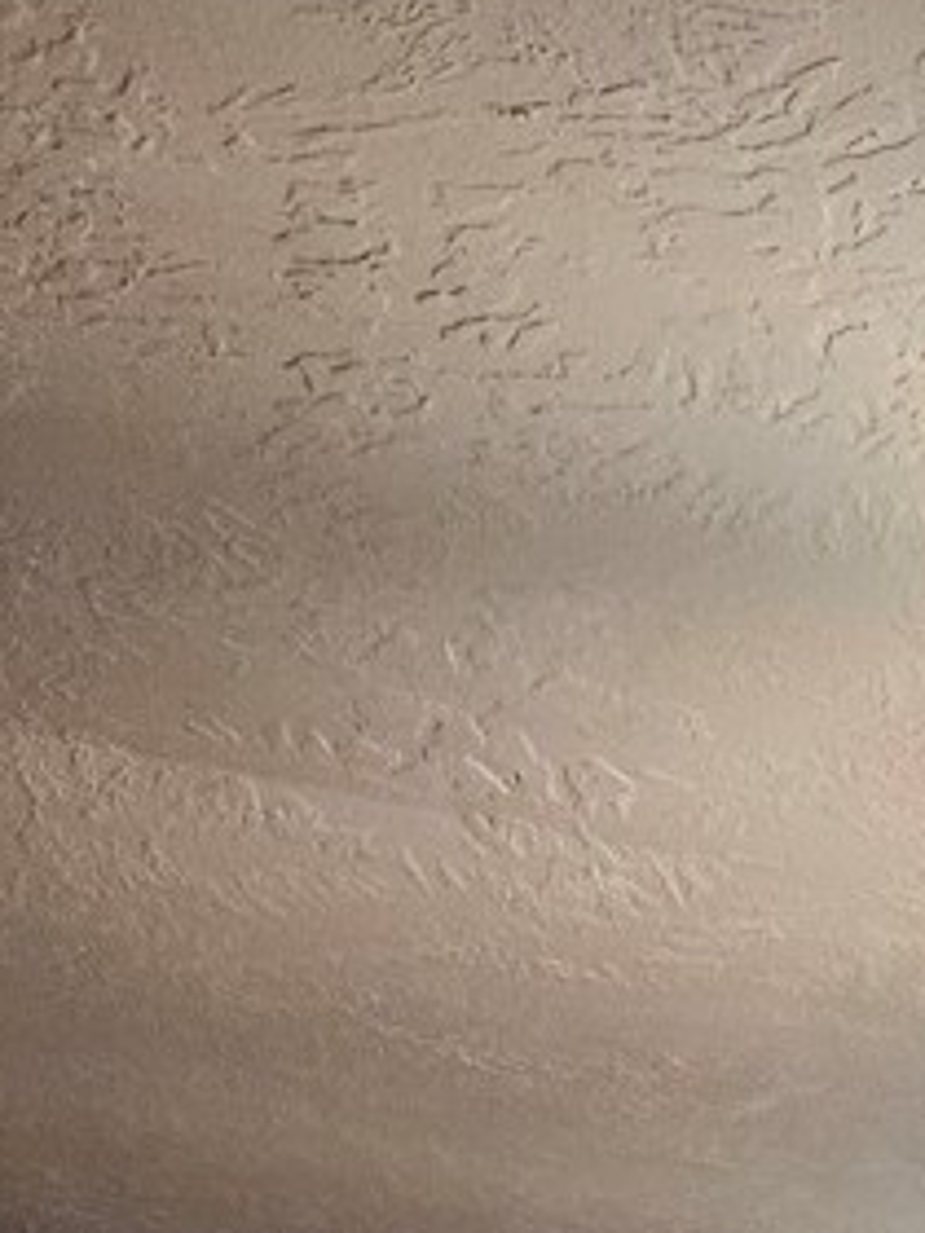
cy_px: 3272
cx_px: 956
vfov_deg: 11.7
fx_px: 4489
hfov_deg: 11.6
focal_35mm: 126
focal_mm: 6.3
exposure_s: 1/24
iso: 640
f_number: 1.7
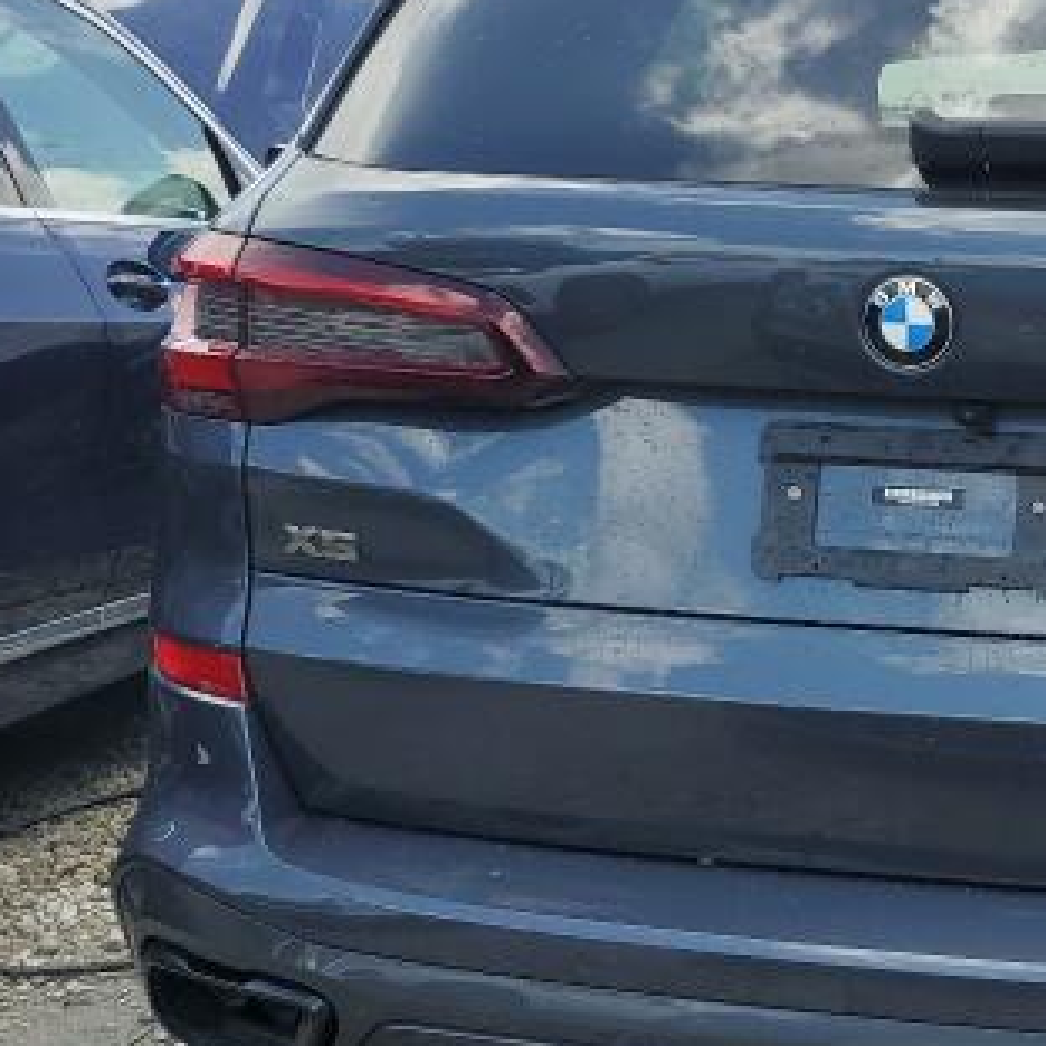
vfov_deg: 29.0
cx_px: 939
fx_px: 2017
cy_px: 590
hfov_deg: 28.0
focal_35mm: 59
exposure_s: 1/1250
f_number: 1.5
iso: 50
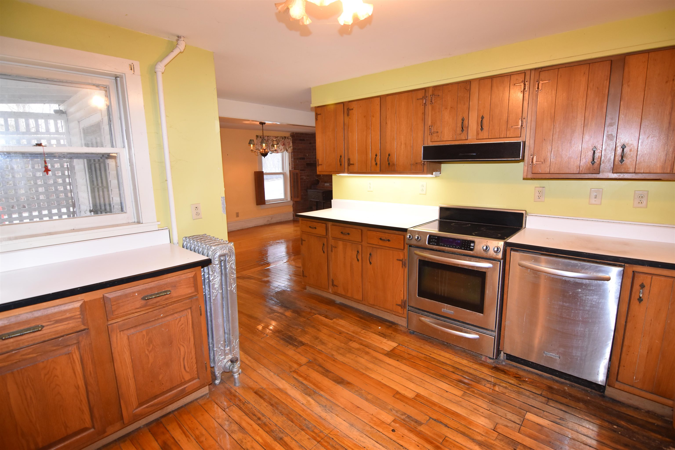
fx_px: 309
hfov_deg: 95.0
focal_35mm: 16
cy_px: 225
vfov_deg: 72.1
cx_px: 338
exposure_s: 1/80
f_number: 4.5
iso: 800
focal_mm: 11
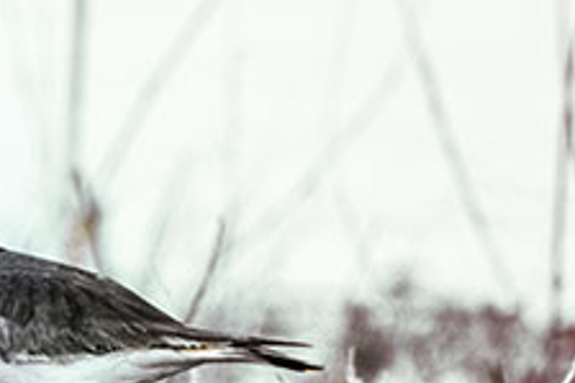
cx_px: 151
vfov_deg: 0.5
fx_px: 42709
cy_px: 405
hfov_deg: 0.8
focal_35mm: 2676
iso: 2000
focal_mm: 1200
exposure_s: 1/1250
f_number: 13
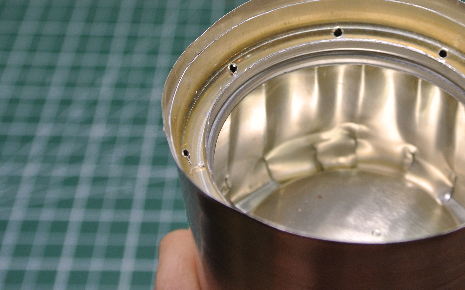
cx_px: 301
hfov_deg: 30.5
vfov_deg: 19.3
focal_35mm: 67
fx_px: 849
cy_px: 72
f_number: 5
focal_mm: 15.7
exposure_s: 1/125
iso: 200
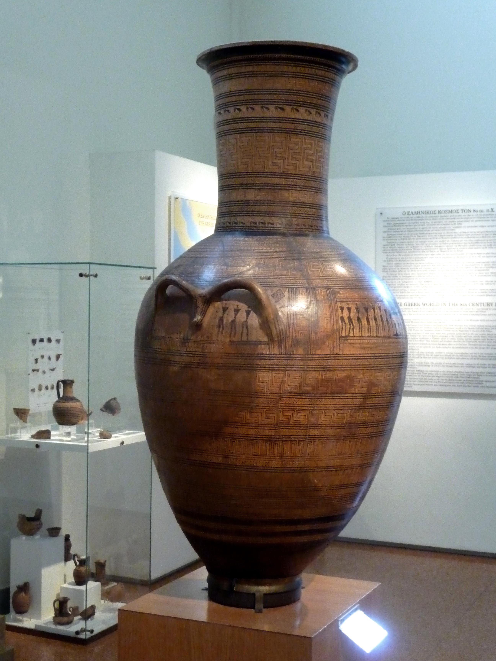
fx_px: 1051
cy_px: 330
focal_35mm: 55
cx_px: 248
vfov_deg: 34.9
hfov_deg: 26.6
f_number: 4.3
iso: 800
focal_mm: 9.3
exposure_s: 1/25
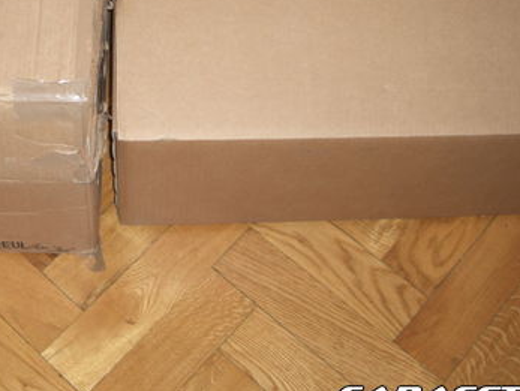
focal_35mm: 70
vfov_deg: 20.7
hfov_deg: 27.3
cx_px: 115
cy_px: 49
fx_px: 1053
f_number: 2.8
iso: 100
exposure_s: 1/60
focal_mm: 7.9
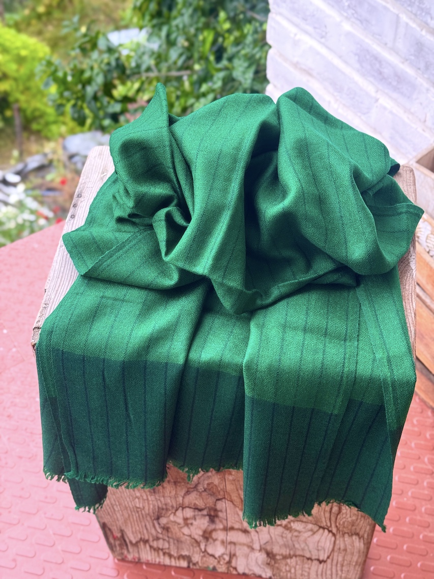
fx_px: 803
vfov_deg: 39.7
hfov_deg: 30.3
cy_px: 290
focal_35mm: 48
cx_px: 217
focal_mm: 6.76
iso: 64
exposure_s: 1/184
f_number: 1.78
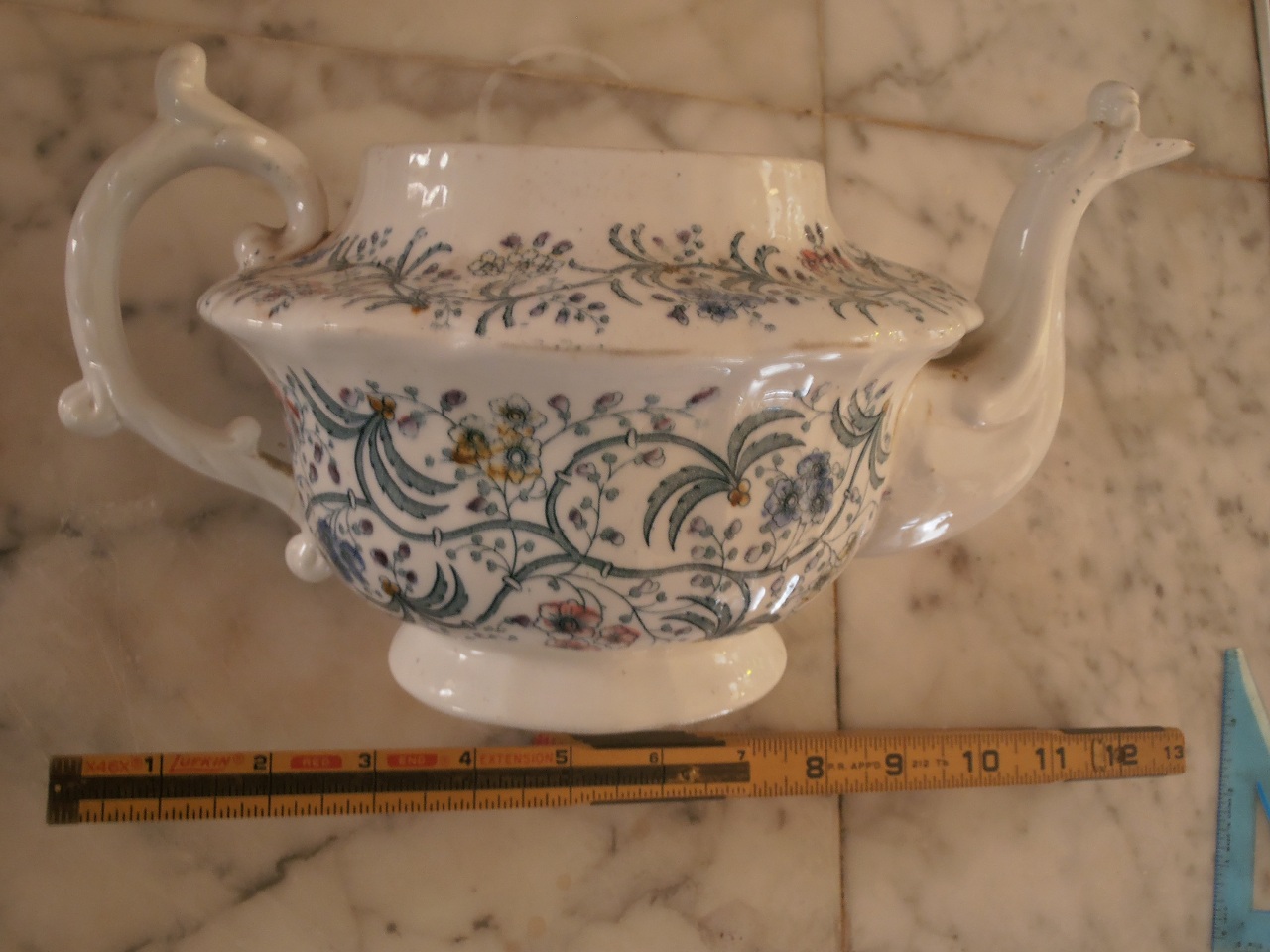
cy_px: 476
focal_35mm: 33
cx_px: 635
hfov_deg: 55.4
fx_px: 1211
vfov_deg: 42.9
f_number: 3.6
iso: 125
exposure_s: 1/3
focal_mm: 5.93
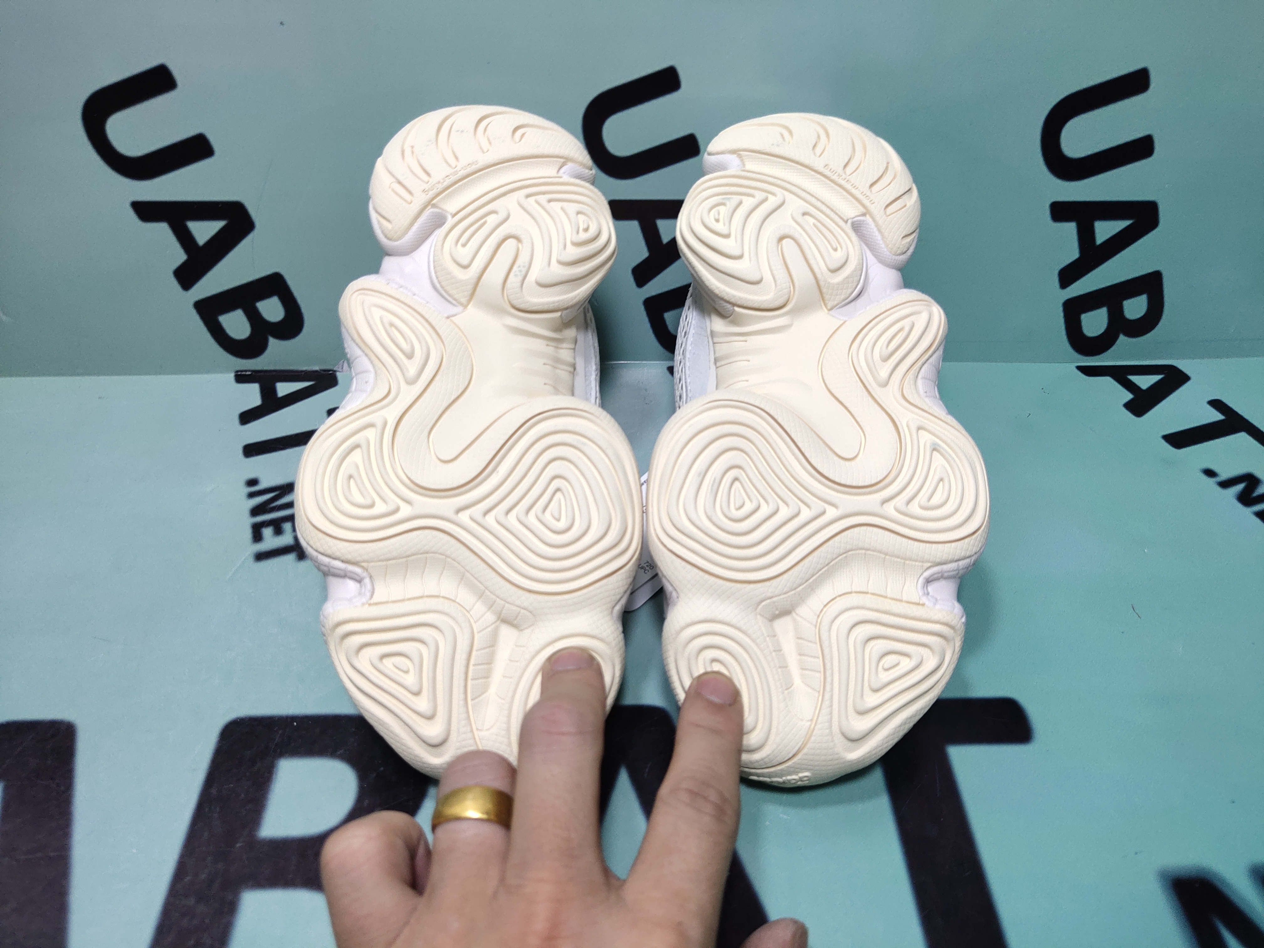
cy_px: 474
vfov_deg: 46.8
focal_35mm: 30
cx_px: 632
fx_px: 1095
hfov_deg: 60.0
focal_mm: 4.35
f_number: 1.79
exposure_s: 1/100
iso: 80
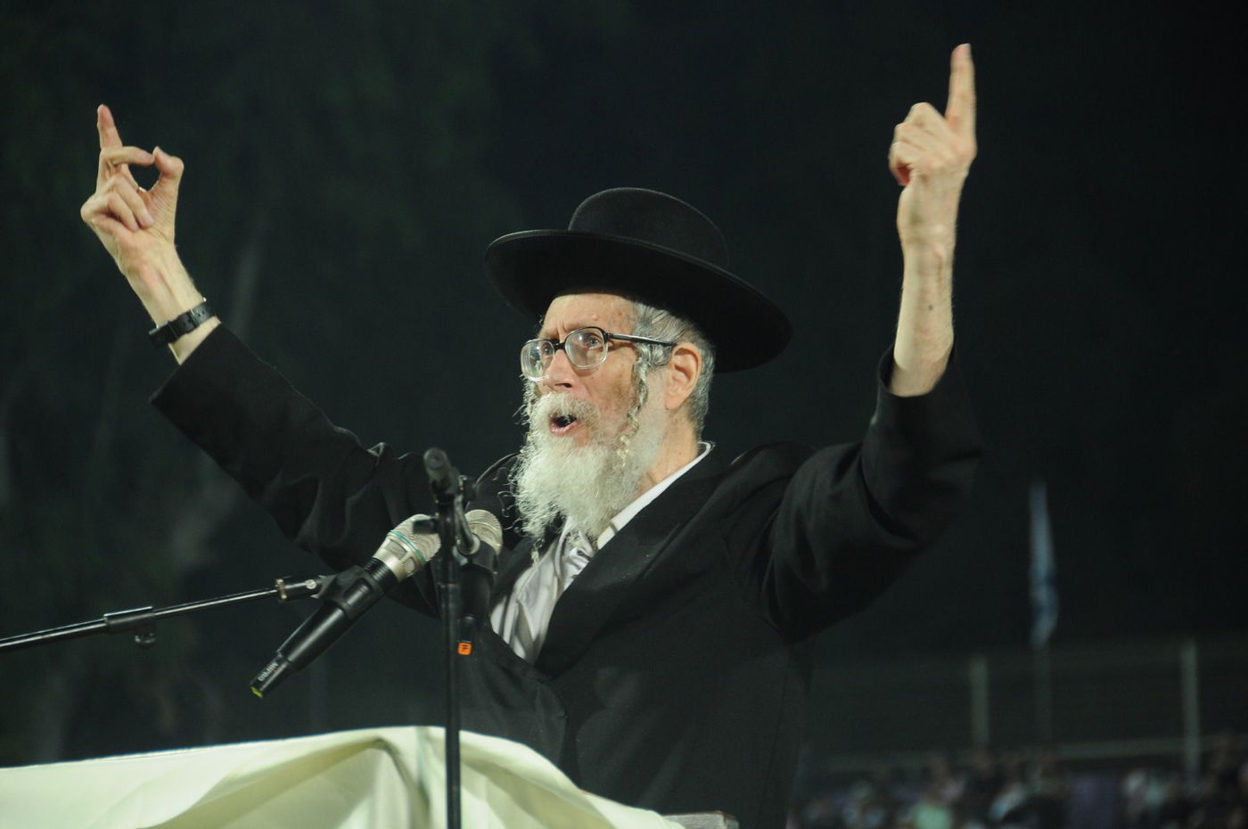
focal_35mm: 202
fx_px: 7012
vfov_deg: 6.8
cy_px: 414
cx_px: 624
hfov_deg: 10.2
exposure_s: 1/40
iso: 640
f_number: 5.6
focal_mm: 135
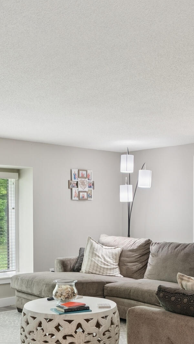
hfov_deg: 25.4
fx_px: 430
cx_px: 100
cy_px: 228
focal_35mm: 47
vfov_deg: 43.1
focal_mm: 16
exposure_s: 1/6
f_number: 7.1
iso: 320
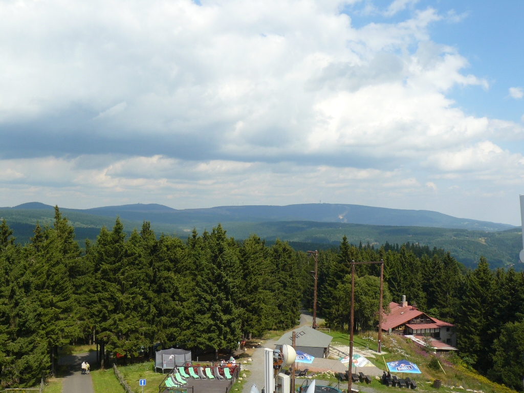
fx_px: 545
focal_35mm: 36
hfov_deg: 51.4
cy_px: 196
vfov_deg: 39.7
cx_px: 262
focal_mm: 6
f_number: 5.6
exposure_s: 1/400
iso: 100
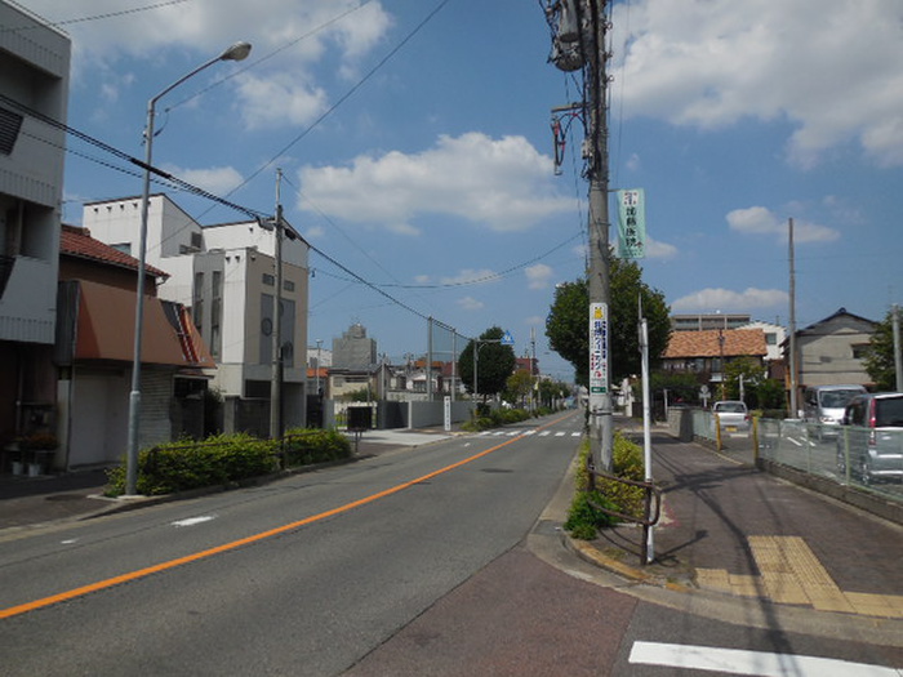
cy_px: 338
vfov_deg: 54.9
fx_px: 652
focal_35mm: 25
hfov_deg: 69.4
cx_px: 452
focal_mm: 4.5
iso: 125
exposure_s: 1/1000
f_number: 6.2
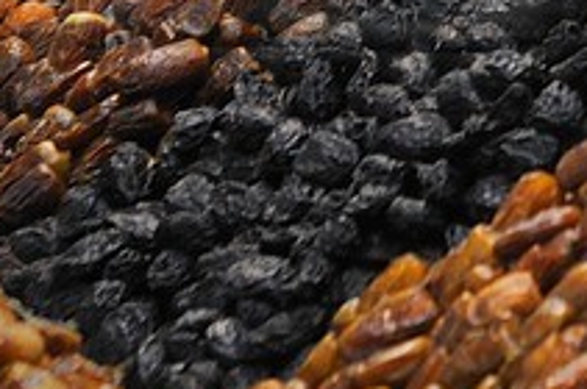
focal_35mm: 342
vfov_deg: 4.0
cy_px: -403
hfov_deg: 6.0
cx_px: 807
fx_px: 5568
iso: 800
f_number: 4
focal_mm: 45
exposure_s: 1/50
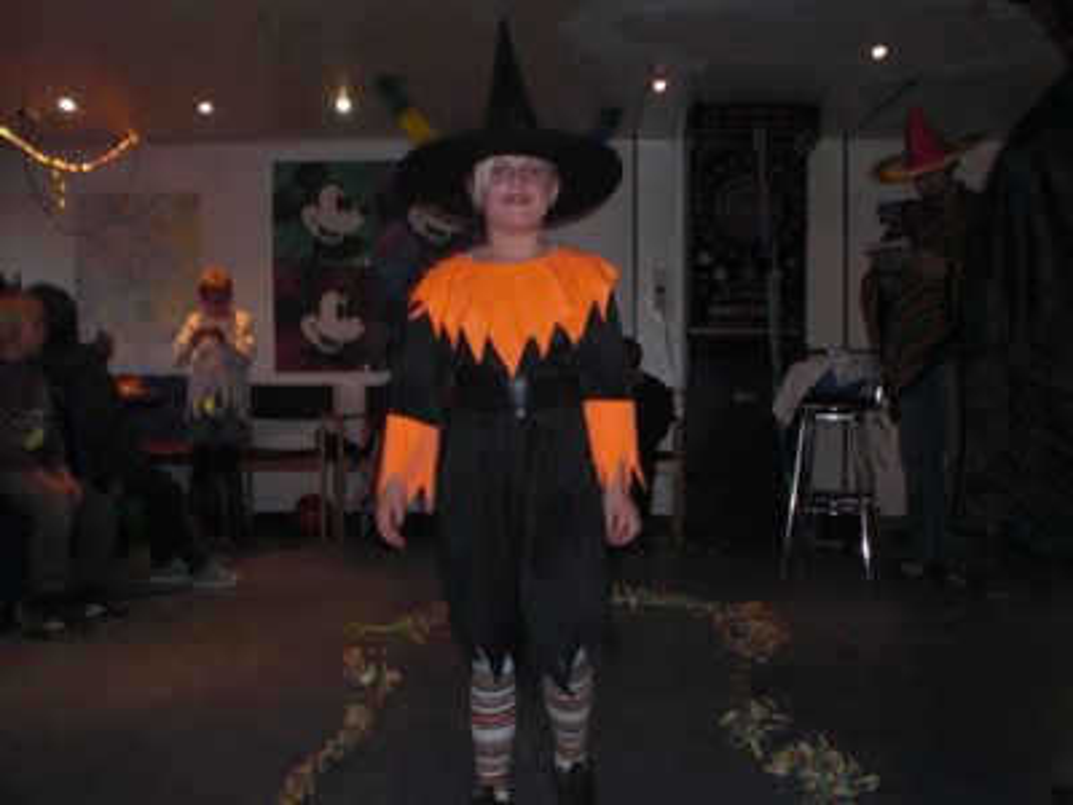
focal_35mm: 38
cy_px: 402
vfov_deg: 37.7
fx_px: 1178
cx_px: 536
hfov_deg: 49.0
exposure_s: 1/30
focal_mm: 6.3
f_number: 3.1
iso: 200
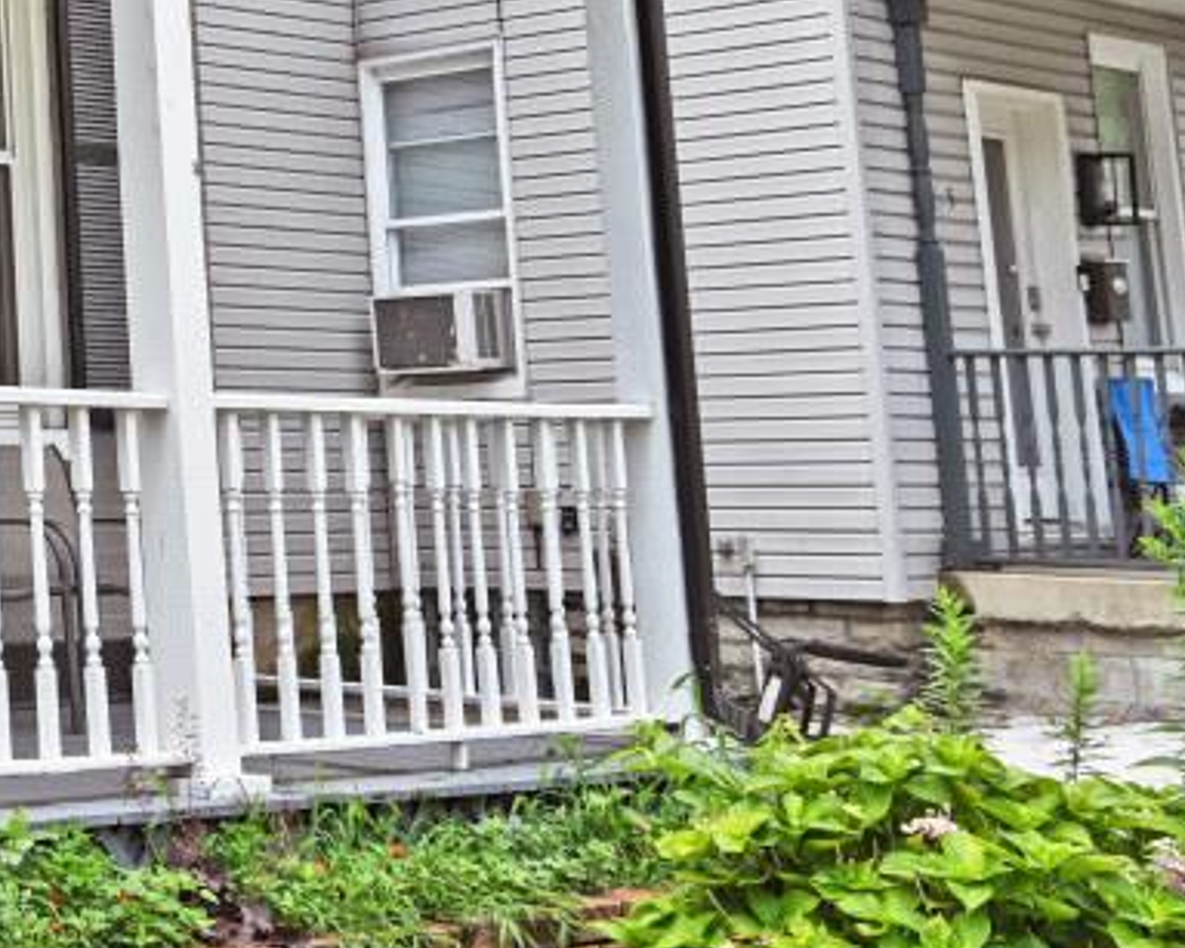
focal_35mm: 79
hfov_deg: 20.5
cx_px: -630
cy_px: -43
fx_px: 2764
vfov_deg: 18.8
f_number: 6.3
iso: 100
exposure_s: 1/320
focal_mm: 21.5
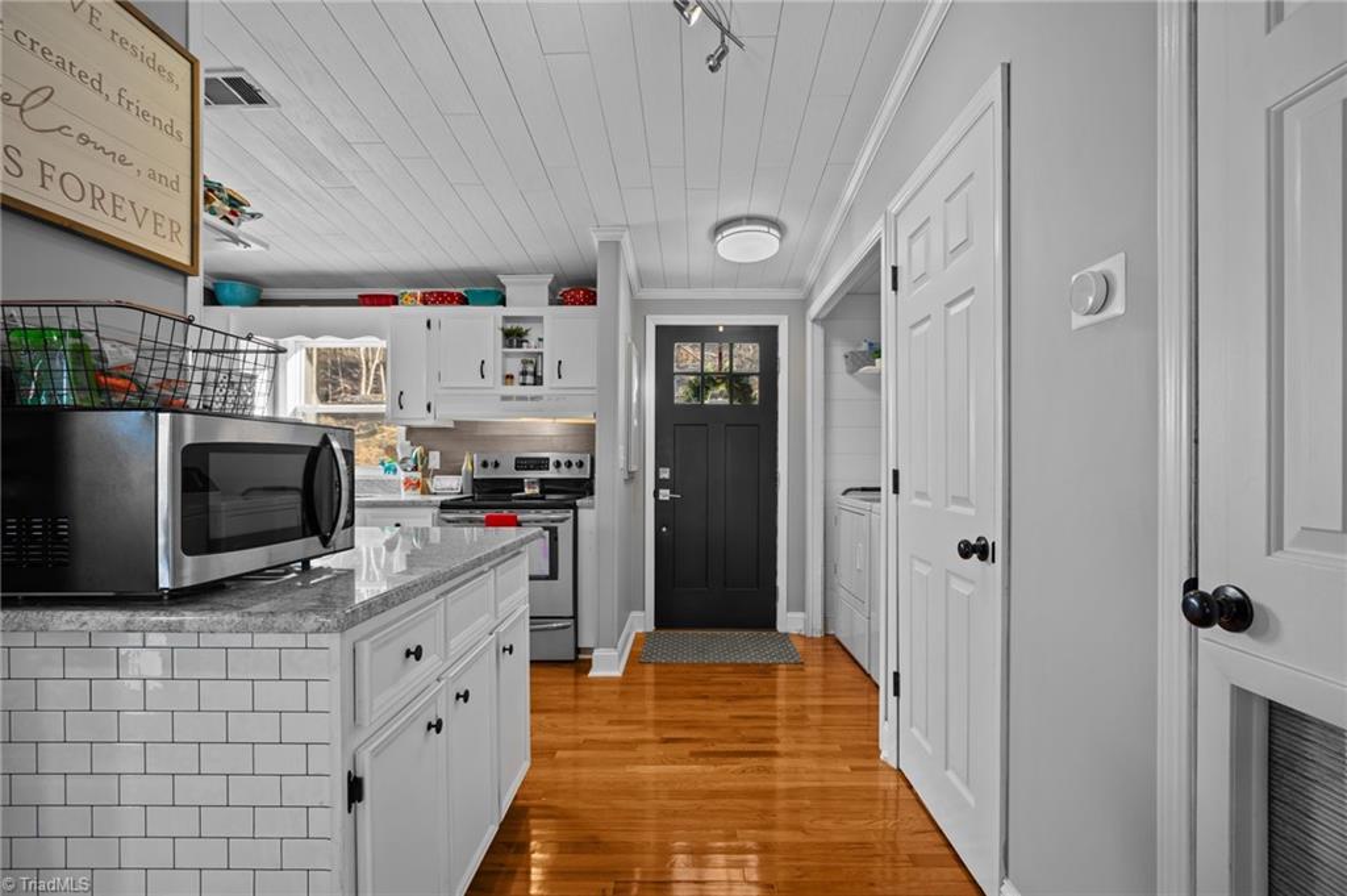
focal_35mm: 16
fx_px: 598
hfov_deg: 96.8
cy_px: 448
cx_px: 674
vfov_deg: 73.7
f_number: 7.1
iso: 320
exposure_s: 1/8
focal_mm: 16
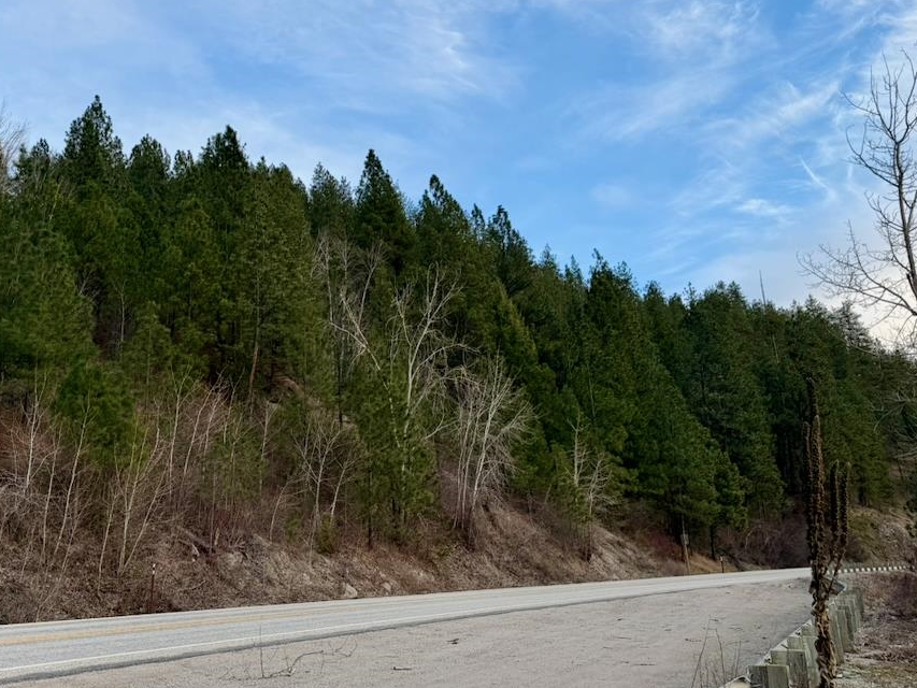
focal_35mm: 36
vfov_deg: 39.3
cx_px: 330
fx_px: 954
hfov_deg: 50.7
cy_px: 235
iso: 80
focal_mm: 6.76
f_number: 1.78
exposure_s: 1/689
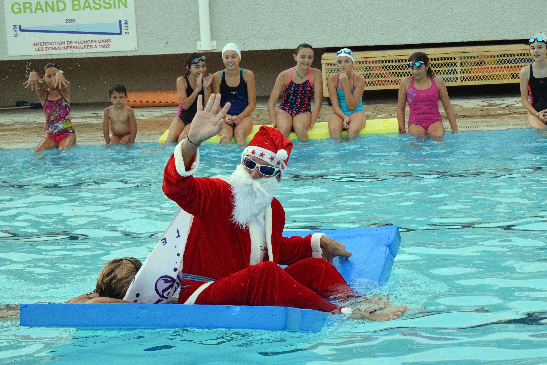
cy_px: 200
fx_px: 1727
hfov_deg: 18.0
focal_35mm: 114
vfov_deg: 12.1
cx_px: 318
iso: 1600
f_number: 5.6
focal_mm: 55
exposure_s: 1/320
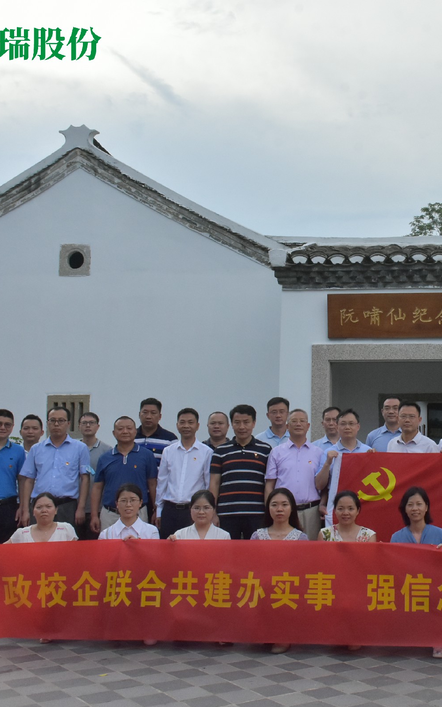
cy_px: 354
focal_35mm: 46
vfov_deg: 43.5
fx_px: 887
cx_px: 400
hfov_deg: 27.0
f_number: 14
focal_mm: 20
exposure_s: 1/800
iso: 1250
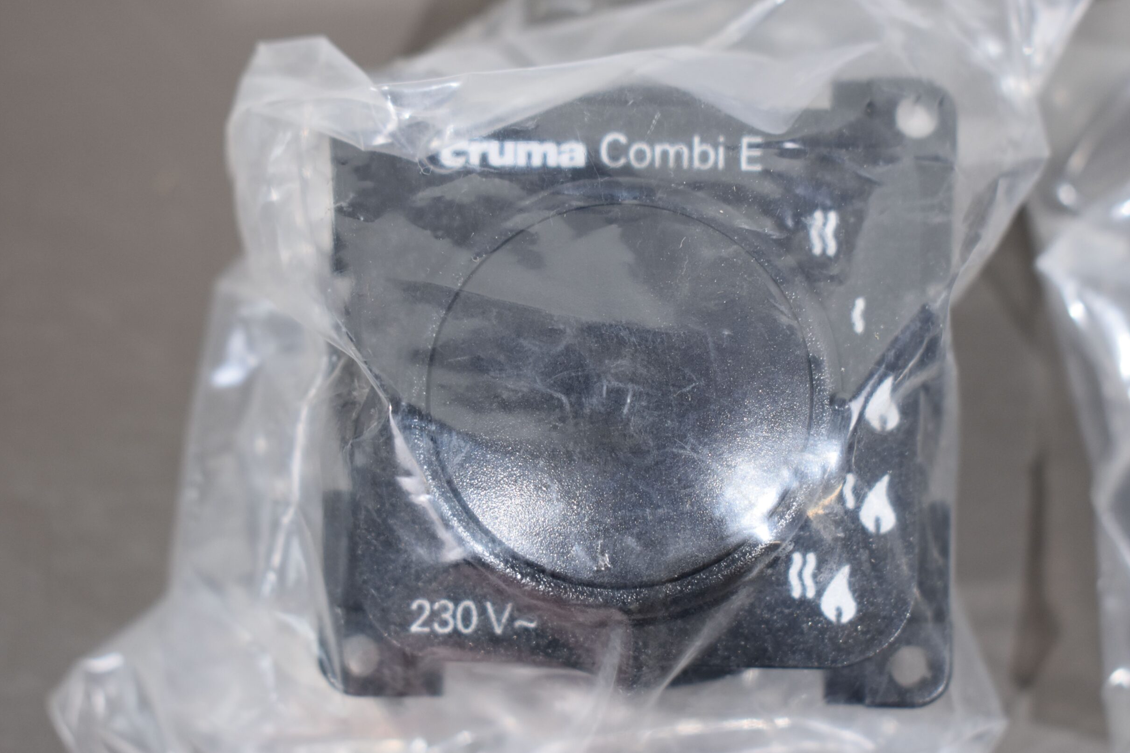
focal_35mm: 72
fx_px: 2245
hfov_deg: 28.2
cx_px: 561
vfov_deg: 19.1
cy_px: 391
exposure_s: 1/60
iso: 720
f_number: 5.6
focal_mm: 45
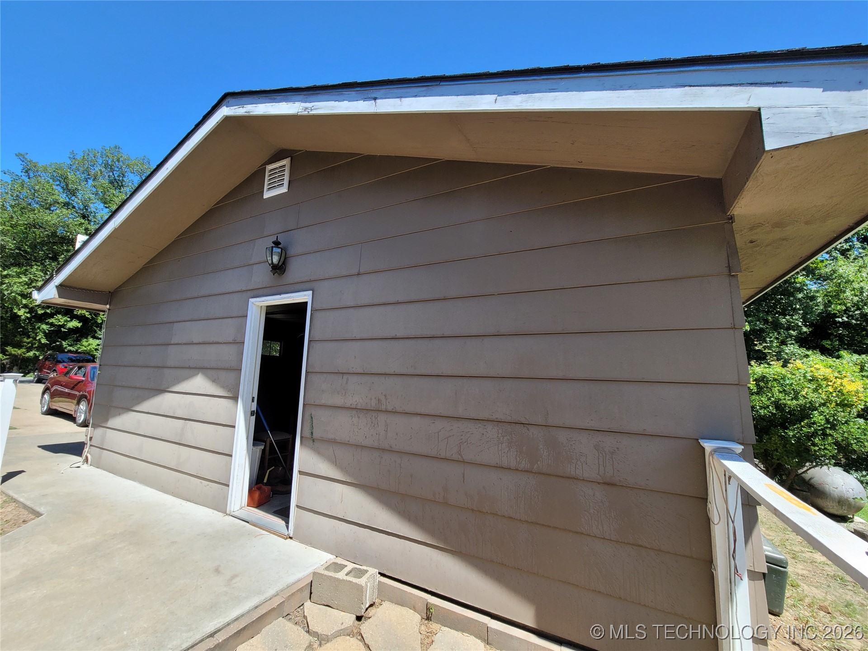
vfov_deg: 89.9
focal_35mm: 13
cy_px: 326
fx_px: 326
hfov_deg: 106.2
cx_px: 434
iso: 64
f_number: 2.2
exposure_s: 1/917
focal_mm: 2.2
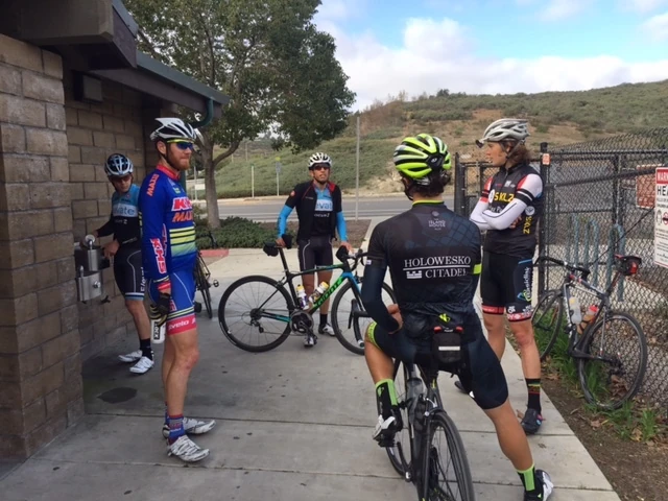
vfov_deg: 48.2
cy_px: 250
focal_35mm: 29
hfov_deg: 61.7
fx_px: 560
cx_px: 334
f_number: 2.2
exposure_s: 1/638
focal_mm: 4.15
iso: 32
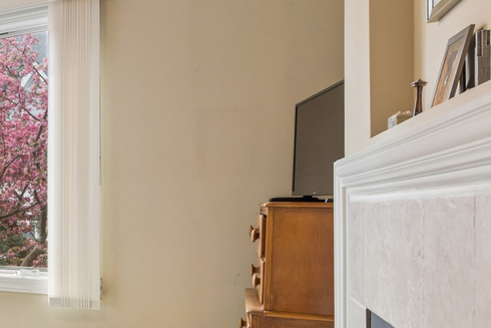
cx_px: -229
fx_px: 587
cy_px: 221
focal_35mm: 43
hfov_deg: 29.5
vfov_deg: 31.0
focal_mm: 13
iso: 250
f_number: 10
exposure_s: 1/15
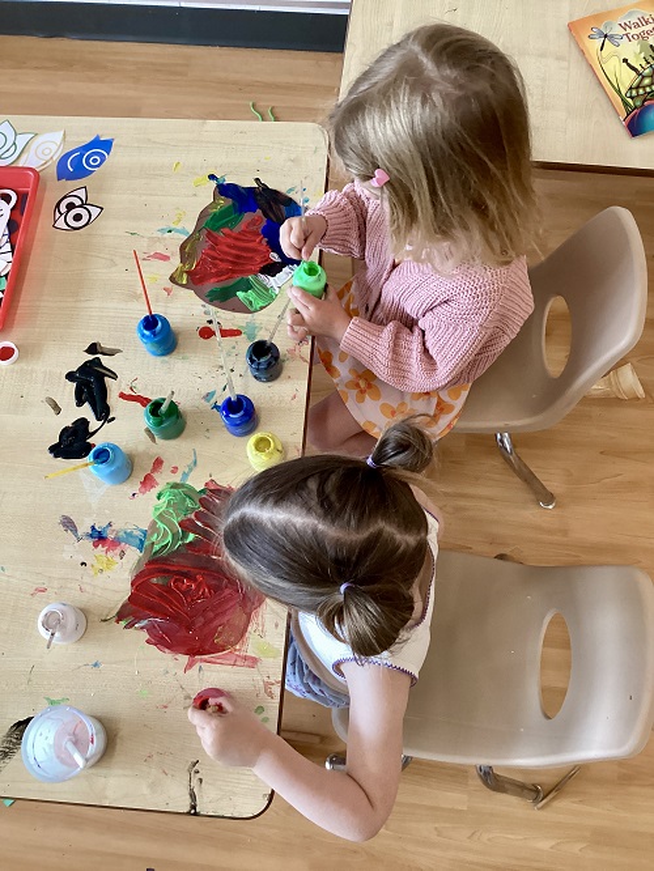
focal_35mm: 31
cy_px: 436
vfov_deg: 58.3
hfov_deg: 45.5
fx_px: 780
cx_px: 327
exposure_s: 1/33
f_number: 2.4
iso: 250
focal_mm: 3.3
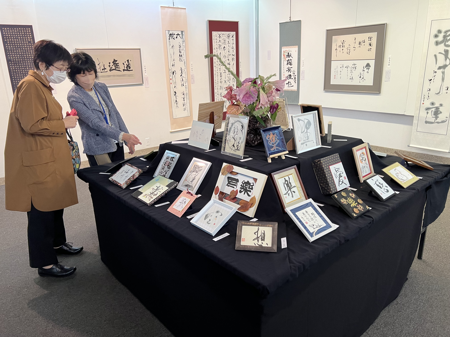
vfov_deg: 53.1
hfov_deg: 67.3
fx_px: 338
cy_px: 168
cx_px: 225
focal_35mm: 26
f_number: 1.5
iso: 125
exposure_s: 1/50
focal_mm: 5.7
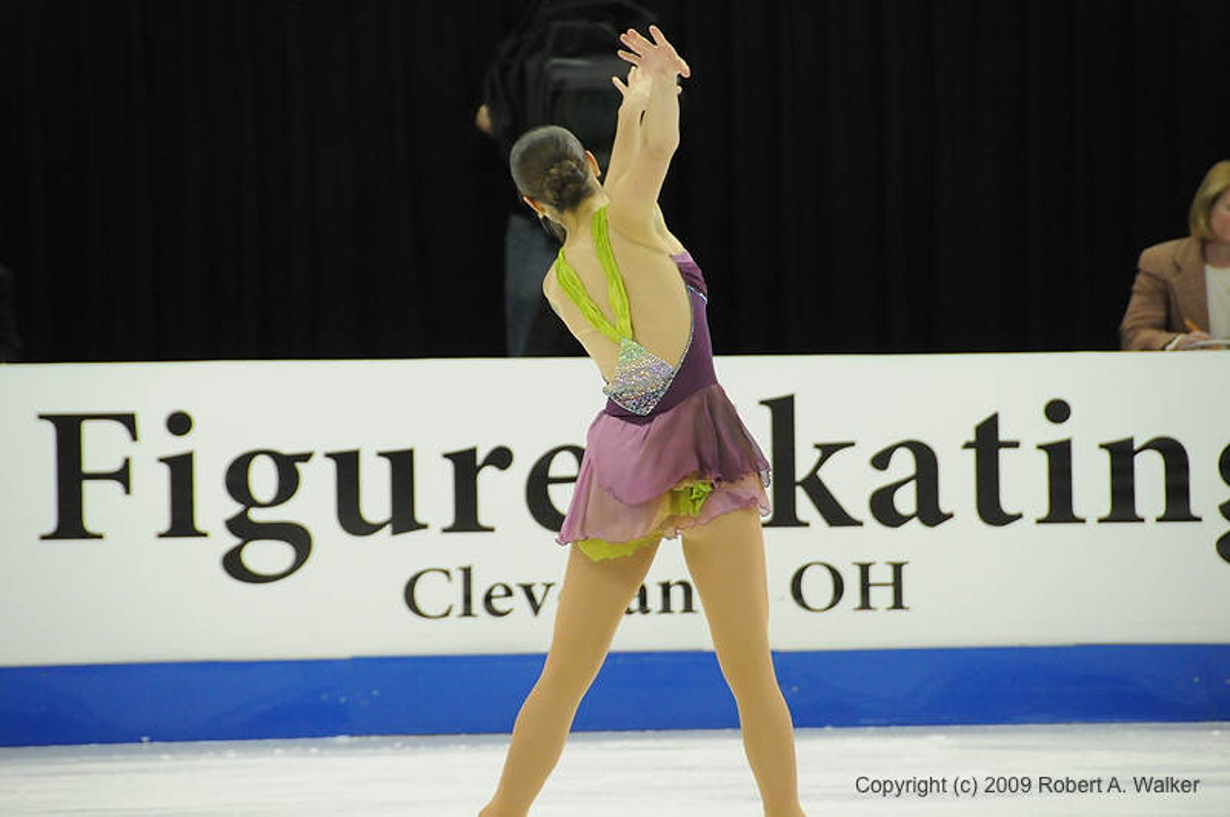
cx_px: 615
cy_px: 408
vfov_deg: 4.6
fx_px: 10235
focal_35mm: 300
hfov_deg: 6.9
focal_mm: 200
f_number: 5.6
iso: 3200
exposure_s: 1/500
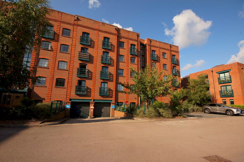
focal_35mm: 15
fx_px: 101
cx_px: 122
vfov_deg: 77.1
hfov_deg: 100.5
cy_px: 81
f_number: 13
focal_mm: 10
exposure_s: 1/80
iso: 100
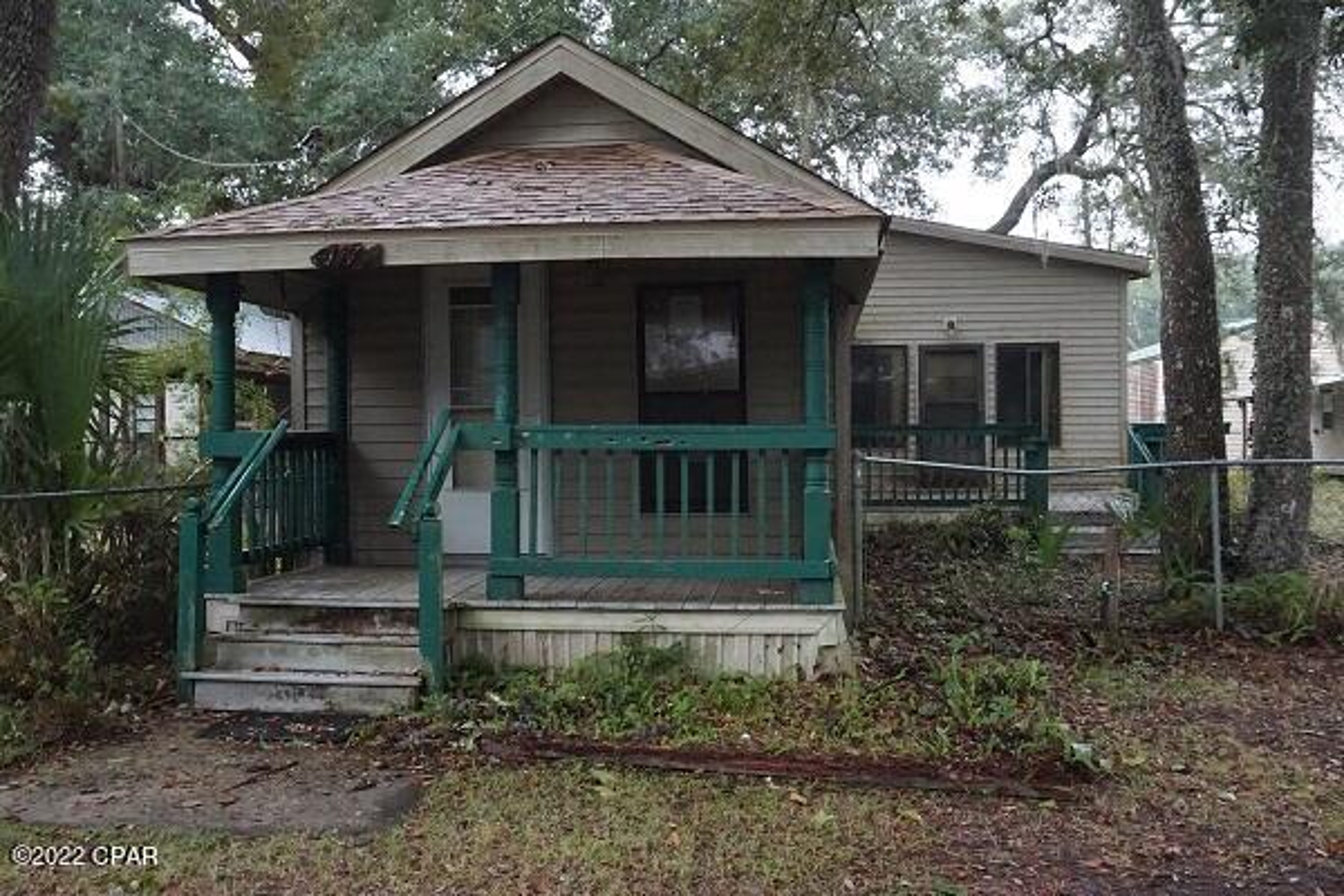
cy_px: 448
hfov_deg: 57.2
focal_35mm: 33
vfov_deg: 40.0
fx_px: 1232
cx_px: 672
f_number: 8
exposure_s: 1/800
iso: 6400
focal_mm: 22
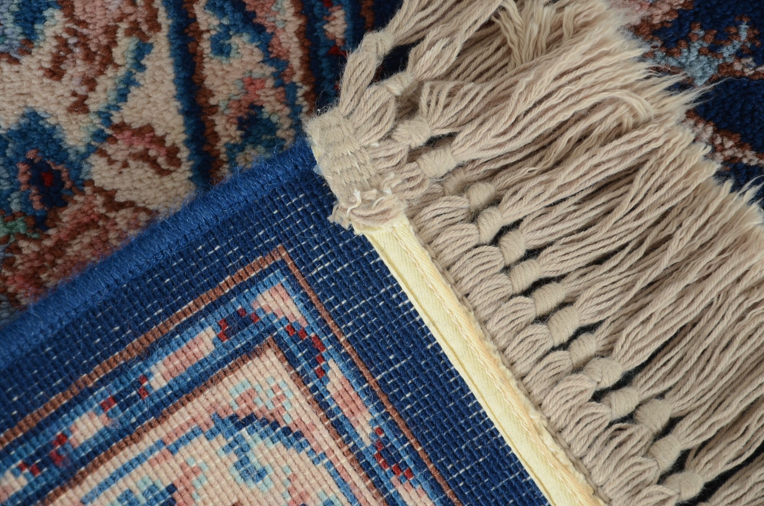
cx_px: 382
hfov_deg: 13.1
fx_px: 3336
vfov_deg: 8.7
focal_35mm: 158
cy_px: 253
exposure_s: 1/80
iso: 160
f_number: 7.1
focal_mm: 105
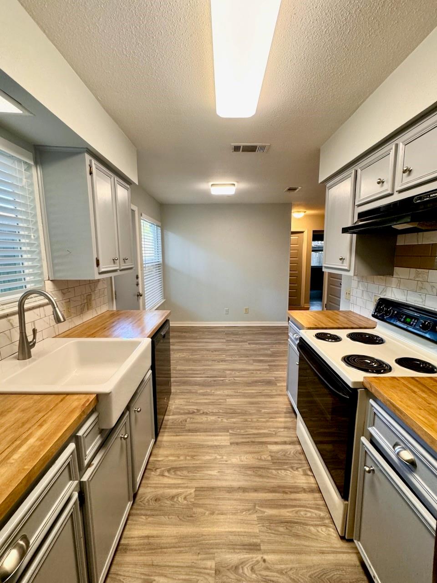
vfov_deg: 102.1
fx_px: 236
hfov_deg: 85.7
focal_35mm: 14
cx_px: 218
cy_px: 292
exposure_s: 1/60
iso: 200
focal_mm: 2.22
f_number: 2.2
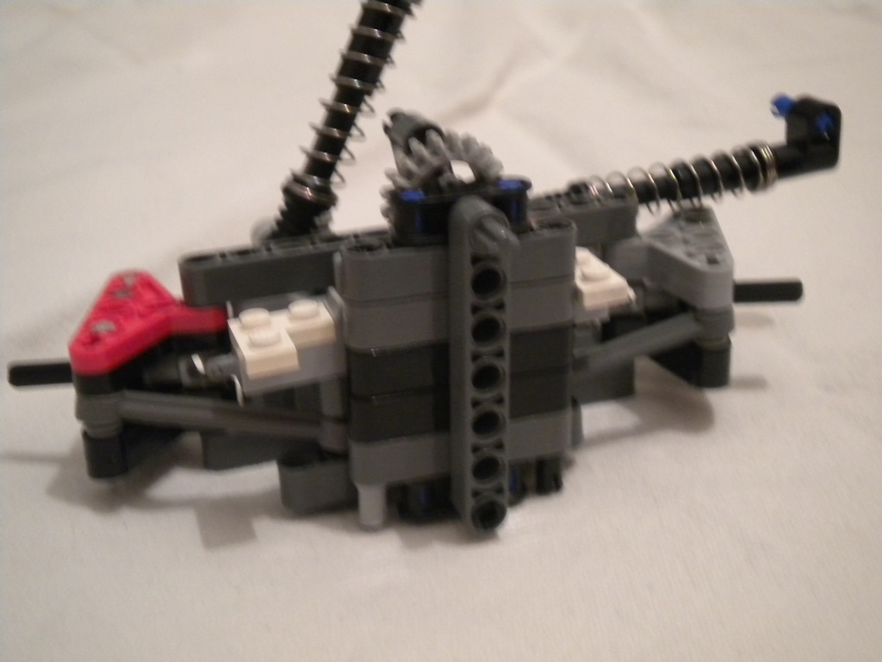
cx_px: 441
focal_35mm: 52
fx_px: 1325
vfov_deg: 28.0
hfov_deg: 36.8
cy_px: 331
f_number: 3.9
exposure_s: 1/8.8
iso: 514
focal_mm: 9.3
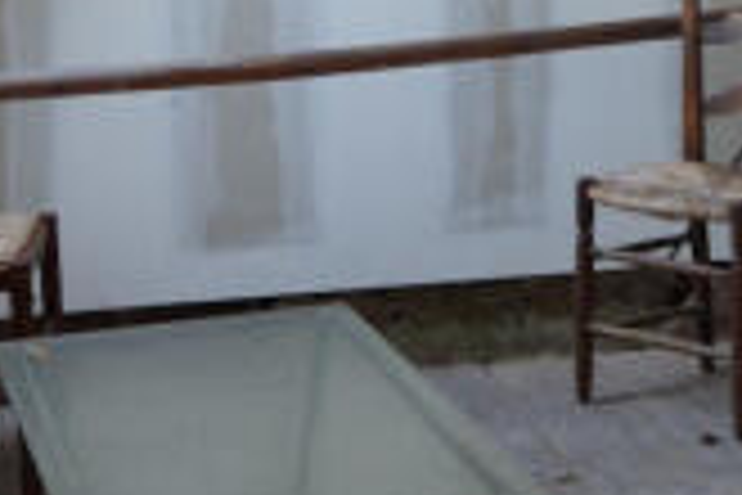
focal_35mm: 104
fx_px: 2143
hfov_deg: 19.6
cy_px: -25
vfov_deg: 13.0
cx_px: 450
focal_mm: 24
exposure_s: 1/15
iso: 200
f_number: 4
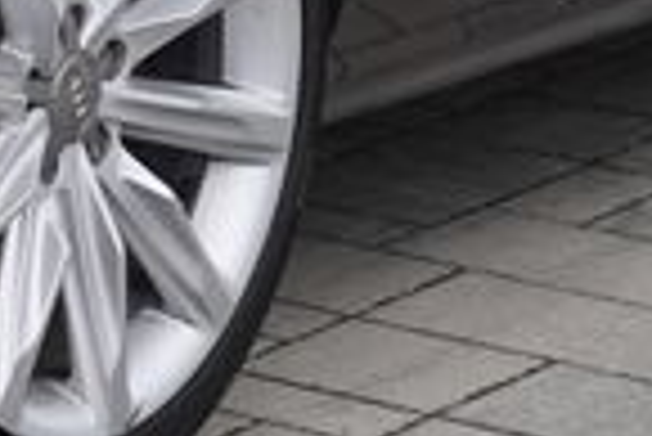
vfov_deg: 4.4
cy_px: -326
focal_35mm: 310
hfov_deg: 6.6
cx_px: -270
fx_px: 5620
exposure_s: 1/160
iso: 100
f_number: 5
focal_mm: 44
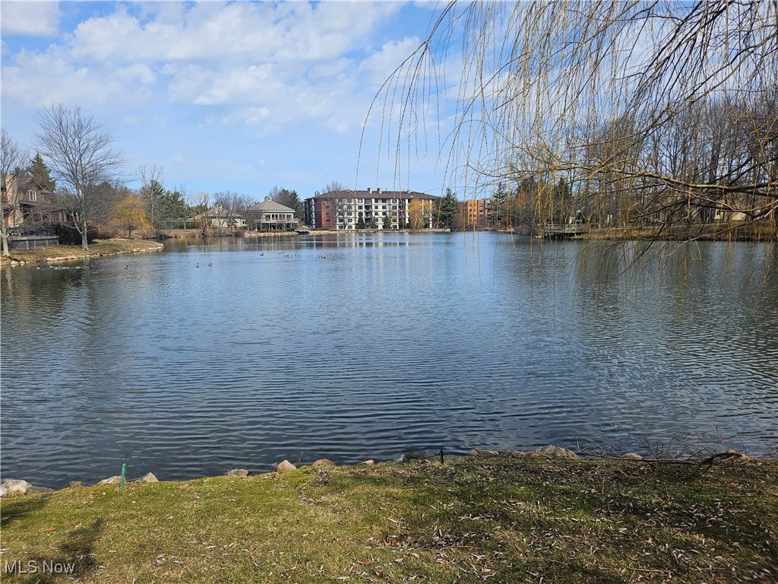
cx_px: 389
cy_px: 292
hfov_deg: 73.9
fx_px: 517
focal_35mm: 23
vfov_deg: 58.9
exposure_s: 1/1904
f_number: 1.8
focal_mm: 5.4
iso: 25
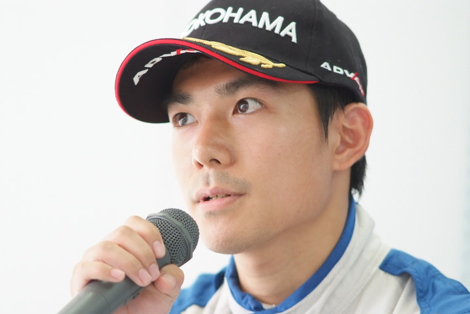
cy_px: 157
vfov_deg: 5.1
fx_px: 3525
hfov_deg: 7.6
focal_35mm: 270
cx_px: 235
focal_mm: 180
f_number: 2.8
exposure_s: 1/125
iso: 800
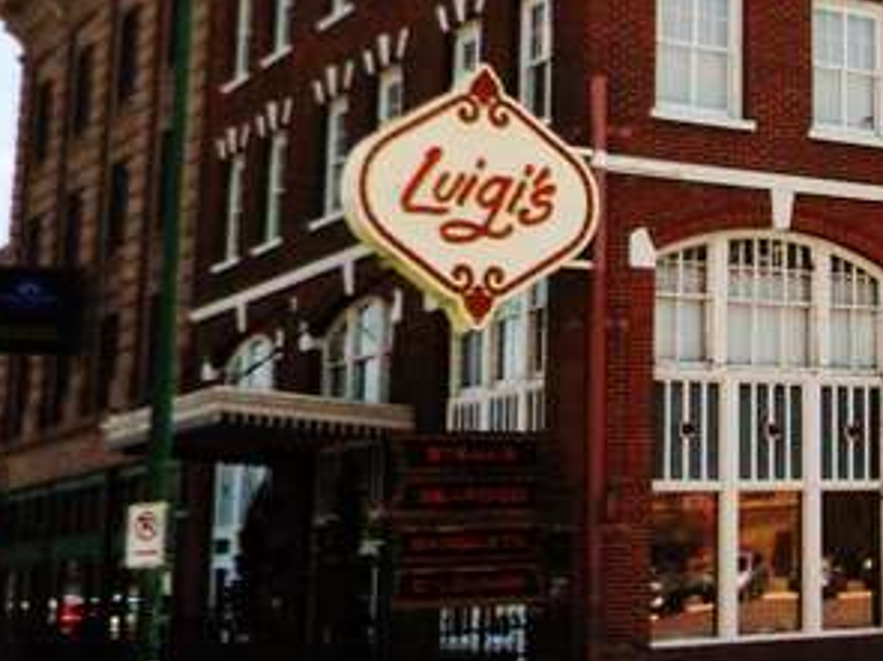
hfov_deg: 22.8
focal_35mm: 76
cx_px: 1158
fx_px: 1938
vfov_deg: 19.3
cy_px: 200
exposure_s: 1/380
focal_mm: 5
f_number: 7
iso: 80
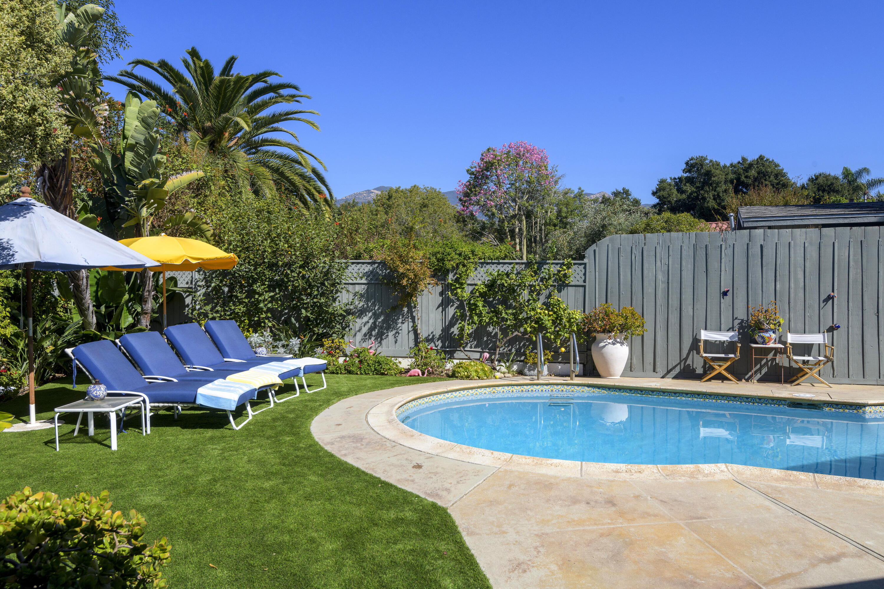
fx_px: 638
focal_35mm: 26
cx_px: 442
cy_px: 294
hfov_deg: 69.4
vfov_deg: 49.6
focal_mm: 26
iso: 250
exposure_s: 1/640
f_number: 9
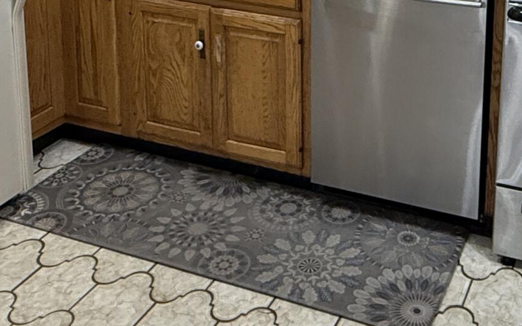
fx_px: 754
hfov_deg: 36.9
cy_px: -107
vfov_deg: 21.8
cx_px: 418
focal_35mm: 53
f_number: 2.2
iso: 320
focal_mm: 2.22
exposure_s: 1/120
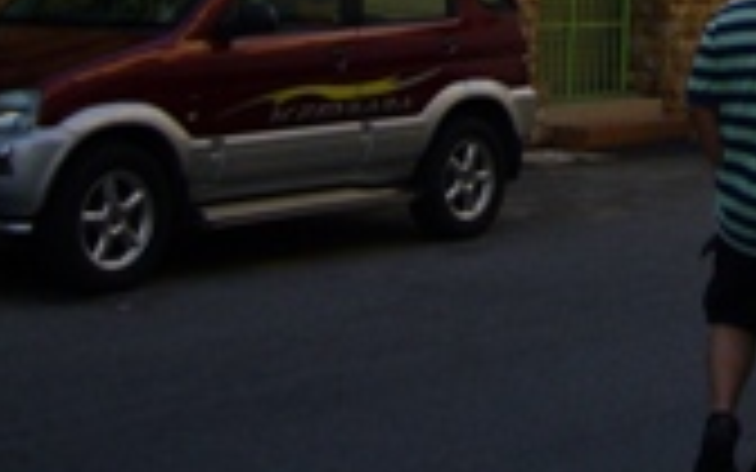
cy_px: -234
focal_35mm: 99
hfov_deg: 20.3
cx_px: 765
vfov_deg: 12.6
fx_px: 2040
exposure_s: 1/500
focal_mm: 5.8
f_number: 2.8
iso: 80
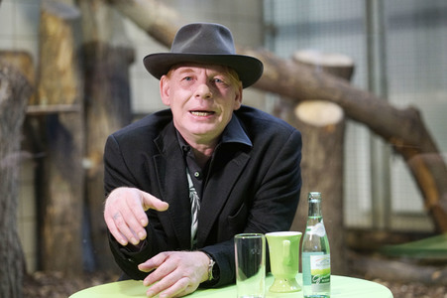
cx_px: 224
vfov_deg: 16.0
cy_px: 149
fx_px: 1055
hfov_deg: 23.9
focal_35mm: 85
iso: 2500
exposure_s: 1/160
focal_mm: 85
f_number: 3.2
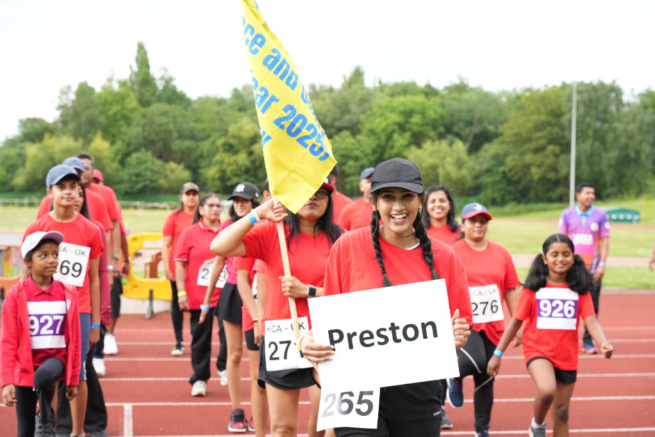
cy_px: 218
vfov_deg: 20.6
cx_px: 328
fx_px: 1202
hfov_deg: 30.5
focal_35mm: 66
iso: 400
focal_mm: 66.1
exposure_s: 1/250
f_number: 5
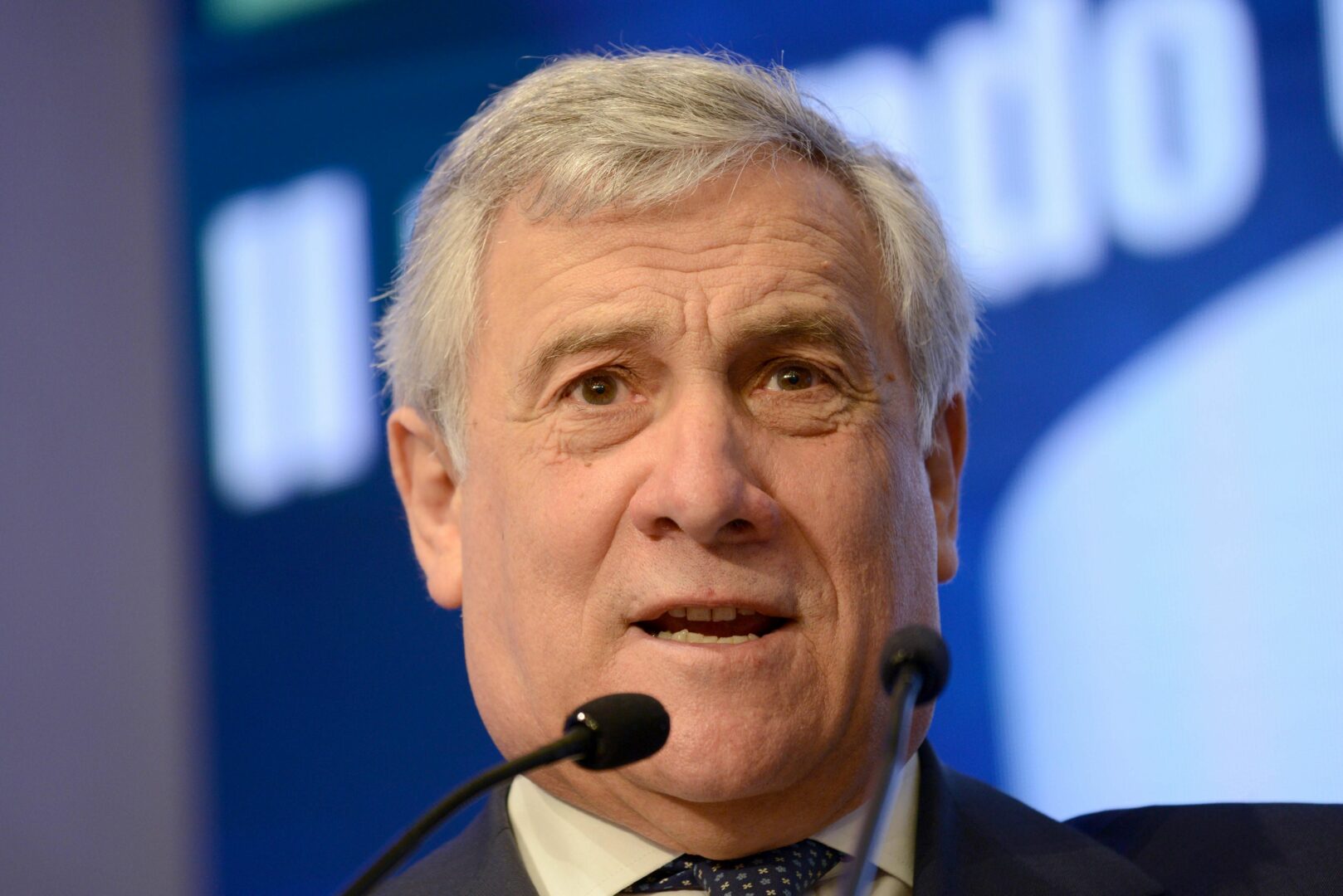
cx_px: 672
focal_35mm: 200
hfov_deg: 10.3
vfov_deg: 6.9
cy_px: 448
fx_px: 7463
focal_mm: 200
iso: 1250
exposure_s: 1/200
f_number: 4
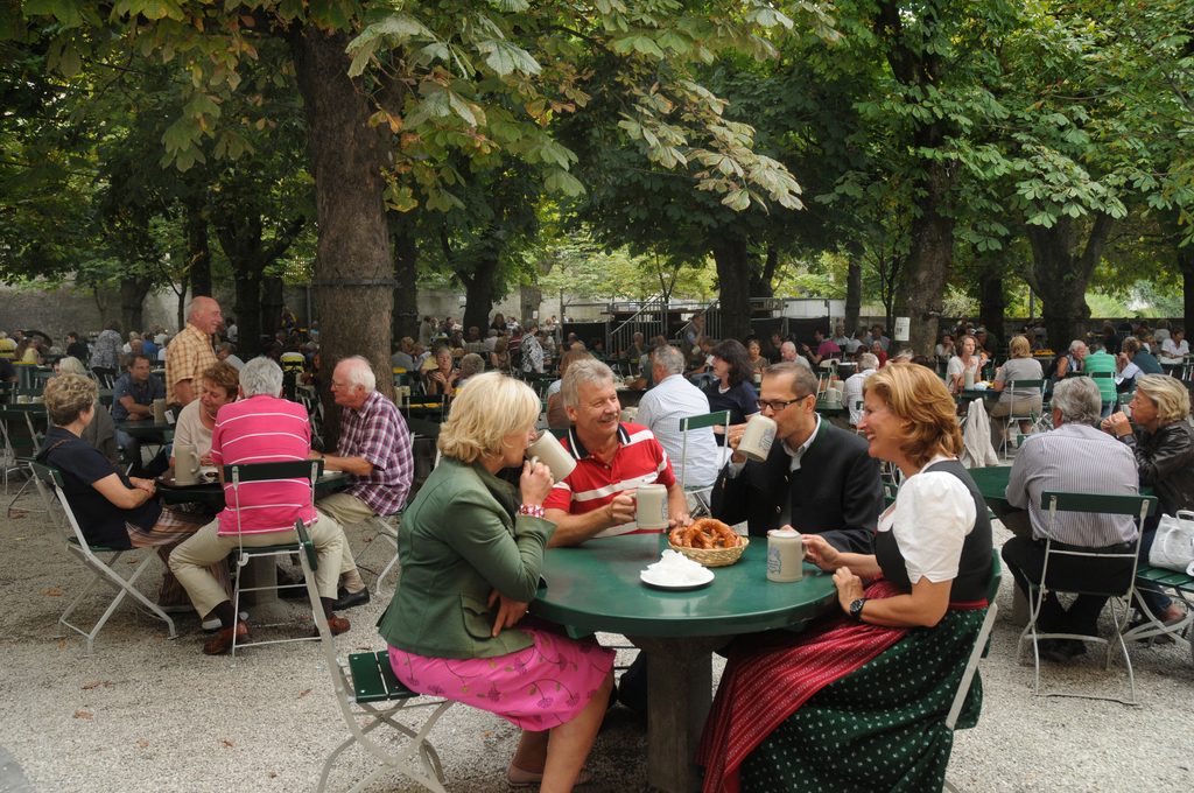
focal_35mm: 27
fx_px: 894
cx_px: 597
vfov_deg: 47.8
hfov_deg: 67.4
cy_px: 396
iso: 400
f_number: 5
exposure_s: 1/50
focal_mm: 18
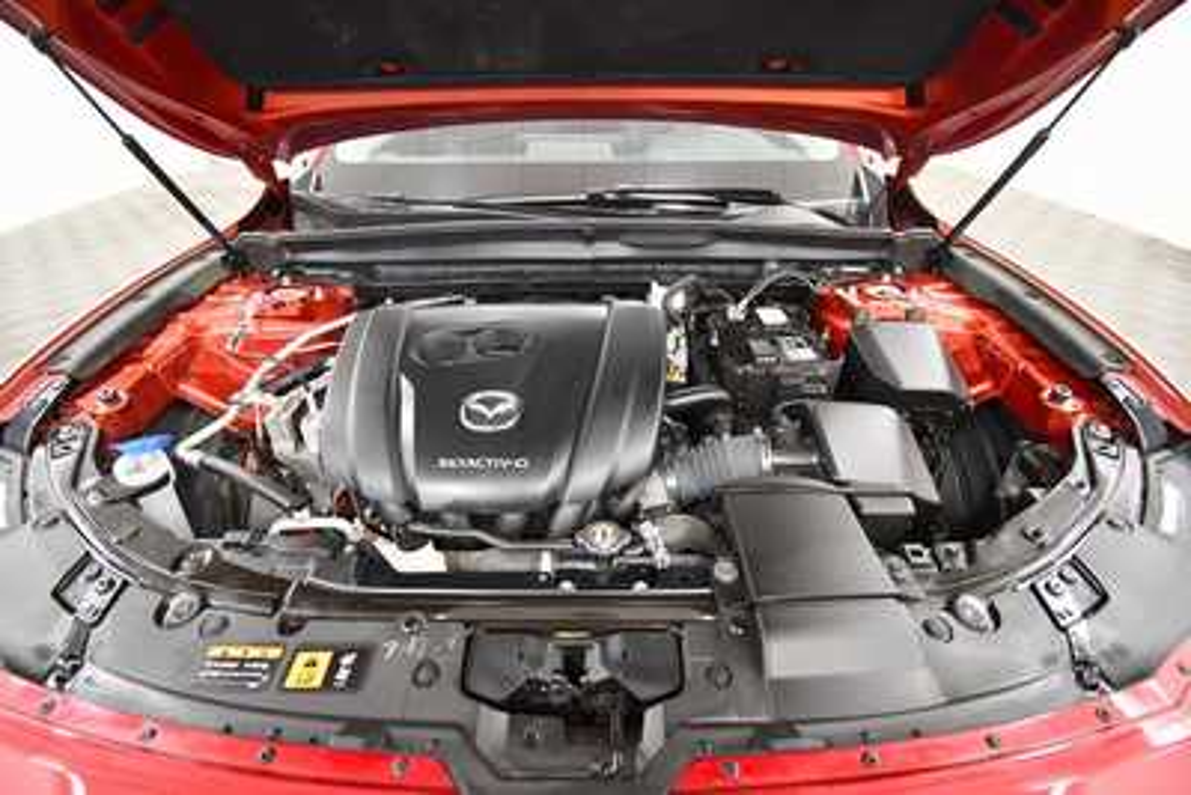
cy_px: 398
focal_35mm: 15
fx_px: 496
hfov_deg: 100.4
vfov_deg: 77.4
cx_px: 596
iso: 3200
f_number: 4.5
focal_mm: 10
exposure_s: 1/125
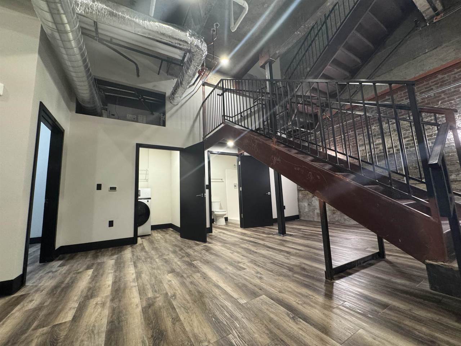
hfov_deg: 102.1
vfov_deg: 85.7
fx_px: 186
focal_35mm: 14
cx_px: 230
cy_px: 173
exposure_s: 1/60
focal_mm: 2.22
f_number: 2.2
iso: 500
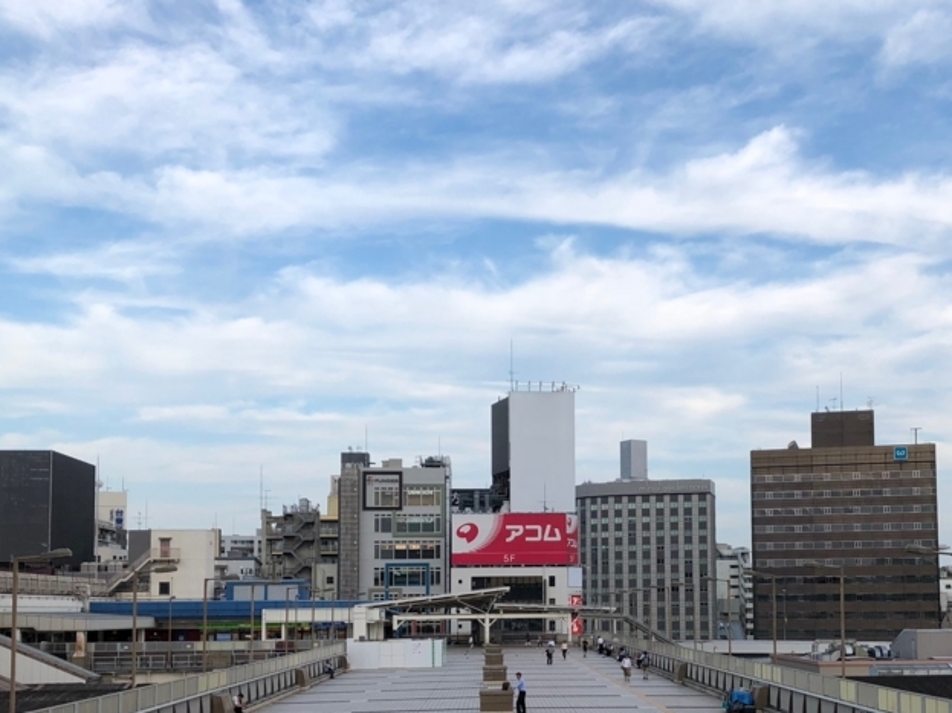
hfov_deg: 40.9
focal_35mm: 46
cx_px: 605
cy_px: 533
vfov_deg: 31.0
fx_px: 1265
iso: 20
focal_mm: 3.99
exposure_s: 1/813
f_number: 1.8
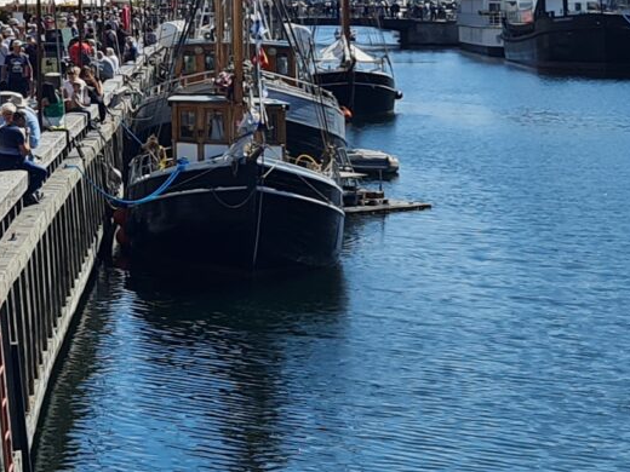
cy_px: -223
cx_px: -449
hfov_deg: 13.9
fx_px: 2330
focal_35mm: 128
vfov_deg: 11.2
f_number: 1.8
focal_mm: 5.4
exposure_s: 1/3504
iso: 50
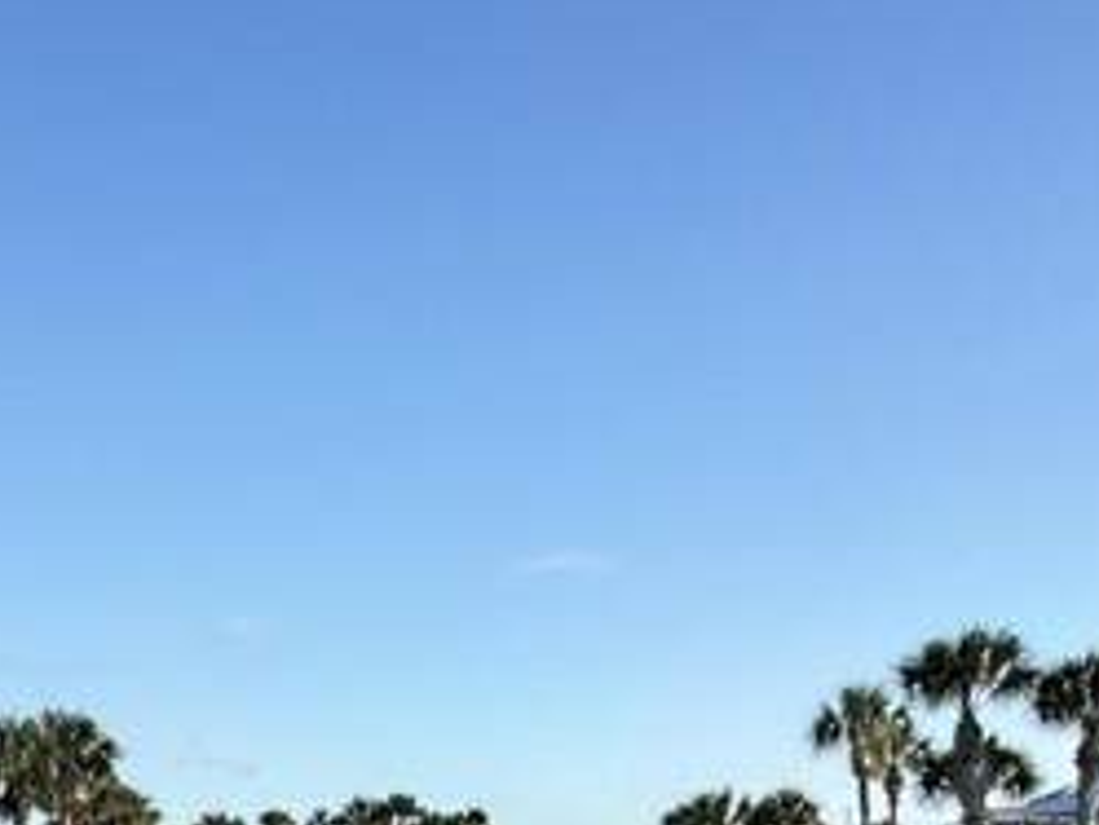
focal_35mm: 54
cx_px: 494
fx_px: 1715
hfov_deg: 35.5
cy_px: 1182
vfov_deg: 22.8
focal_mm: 2.22
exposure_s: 1/1145
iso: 50
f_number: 2.2
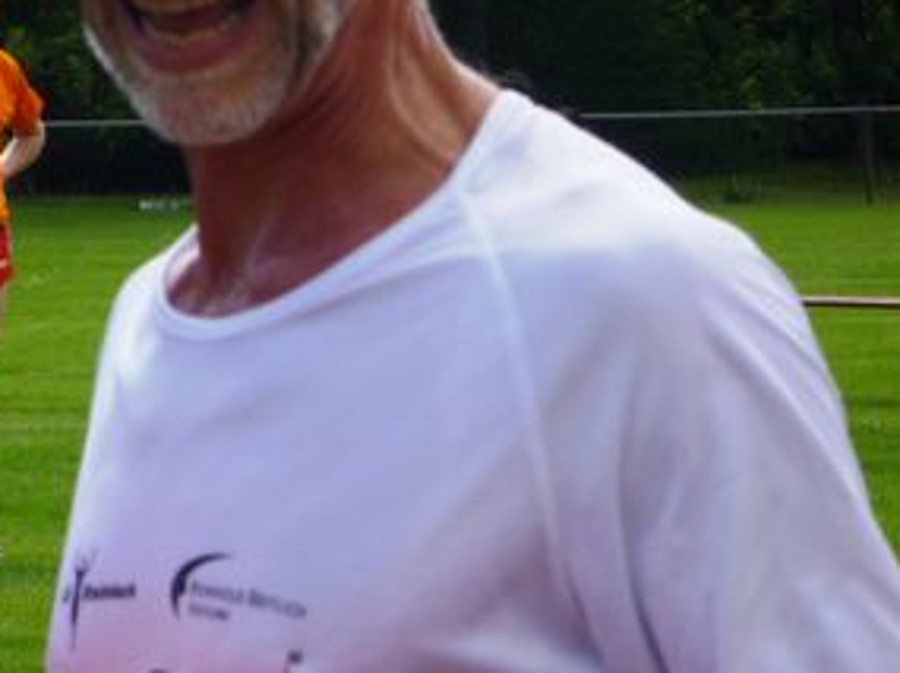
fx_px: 8465
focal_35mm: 326
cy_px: 66
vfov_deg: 4.5
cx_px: 180
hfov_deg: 6.1
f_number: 5.9
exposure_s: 1/500
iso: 125
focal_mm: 26
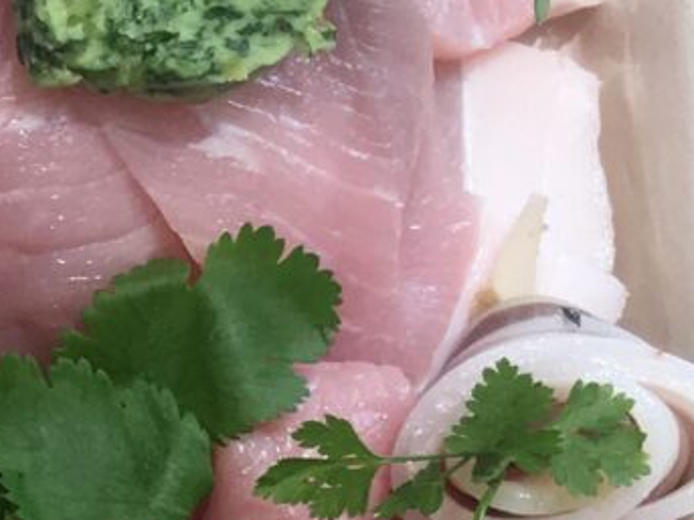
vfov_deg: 8.5
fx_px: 3467
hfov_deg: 9.9
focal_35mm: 173
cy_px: 518
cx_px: -1050
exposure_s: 1/50
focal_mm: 4.15
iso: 32
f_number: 2.2
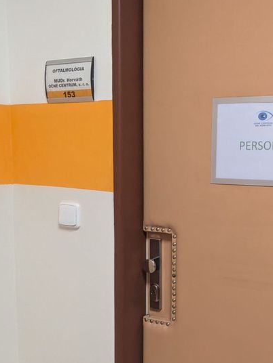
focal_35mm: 51
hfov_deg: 28.3
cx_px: 185
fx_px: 536
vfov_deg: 37.1
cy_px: 239
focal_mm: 4.38
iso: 590
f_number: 1.73
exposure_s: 1/99.9
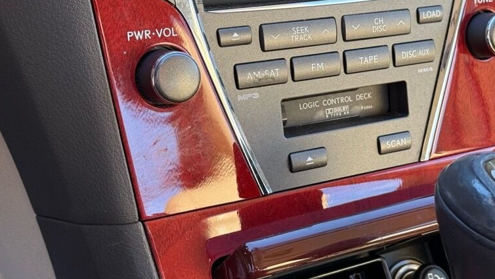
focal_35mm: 71
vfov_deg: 17.0
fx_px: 932
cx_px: 330
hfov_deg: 29.5
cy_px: 120
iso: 80
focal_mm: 6.76
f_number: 1.78
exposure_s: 1/122
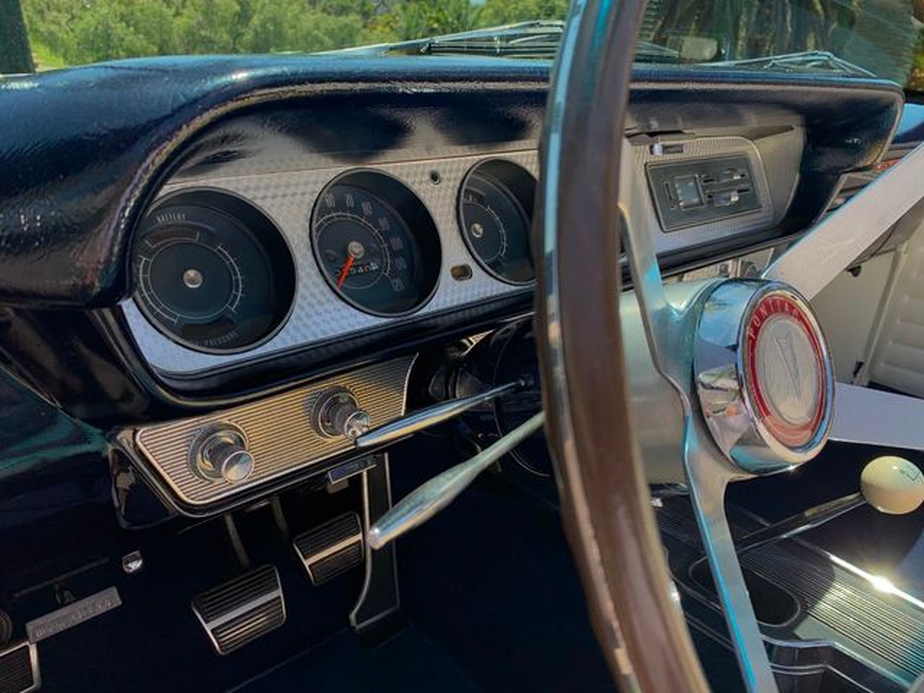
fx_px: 694
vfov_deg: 53.1
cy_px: 346
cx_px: 462
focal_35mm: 26
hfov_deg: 67.3
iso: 25
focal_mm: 4.25
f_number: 1.8
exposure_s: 1/1001
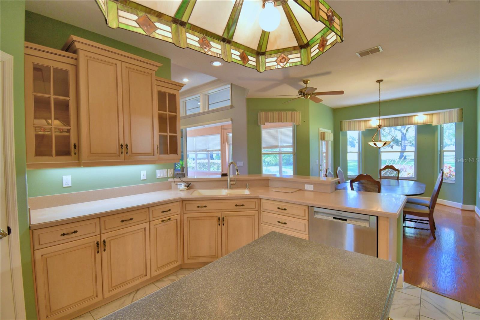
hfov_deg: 100.4
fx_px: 200
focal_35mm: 15
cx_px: 240
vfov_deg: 77.3
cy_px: 160
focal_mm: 10
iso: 400
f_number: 4.5
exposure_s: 1/60
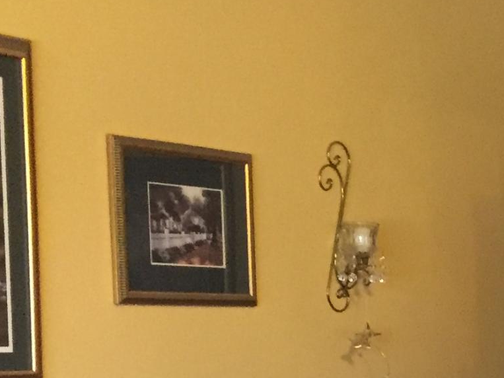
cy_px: 566
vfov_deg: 12.4
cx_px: 968
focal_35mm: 114
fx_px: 1660
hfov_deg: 14.6
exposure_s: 1/30
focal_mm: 4.15
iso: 320
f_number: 2.2
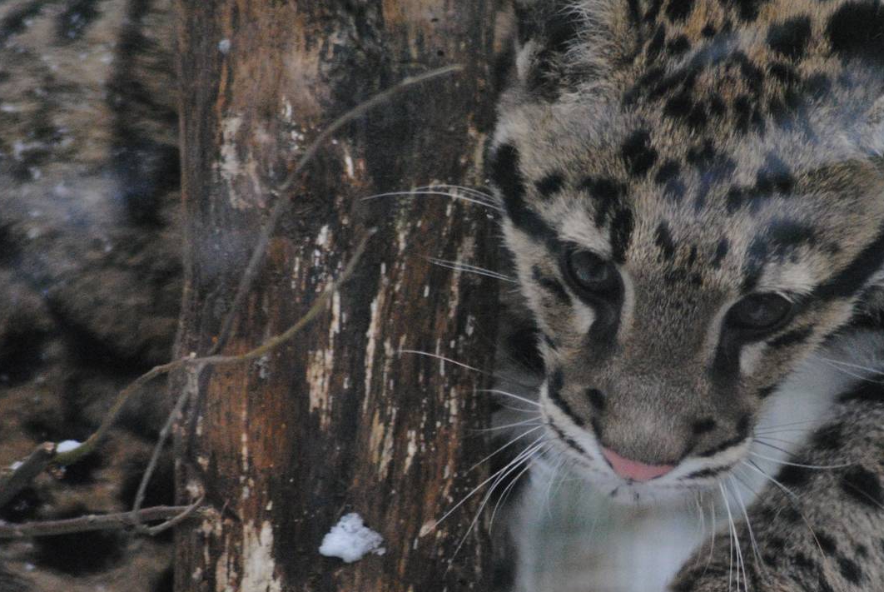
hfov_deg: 3.0
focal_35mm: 678
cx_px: 501
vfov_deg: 2.0
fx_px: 16669
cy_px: 338
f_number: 5.6
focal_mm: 300
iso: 1600
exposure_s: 1/400
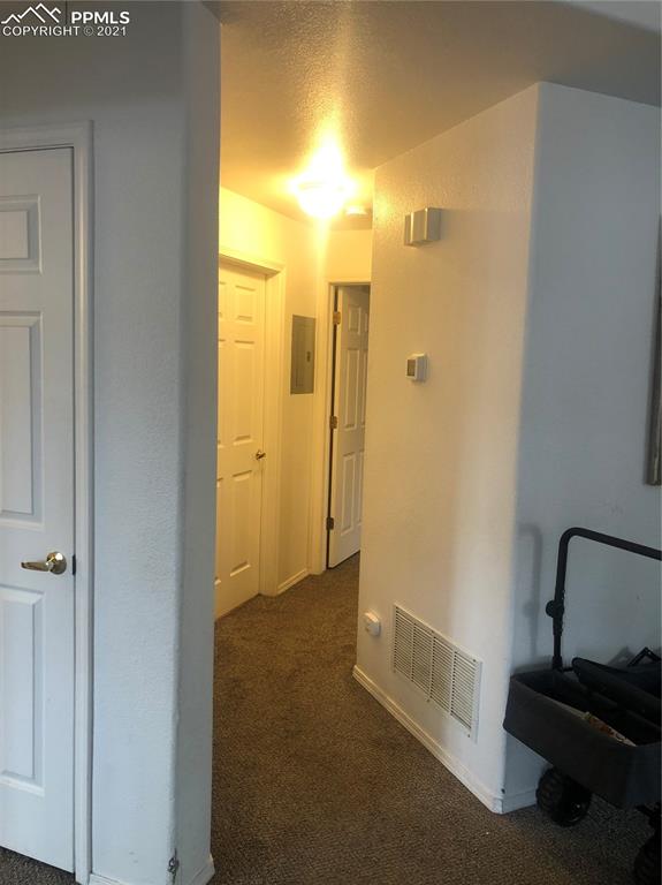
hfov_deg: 49.7
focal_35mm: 28
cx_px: 331
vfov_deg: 63.5
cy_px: 442
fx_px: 715
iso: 40
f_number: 1.8
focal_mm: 4
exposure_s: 1/24
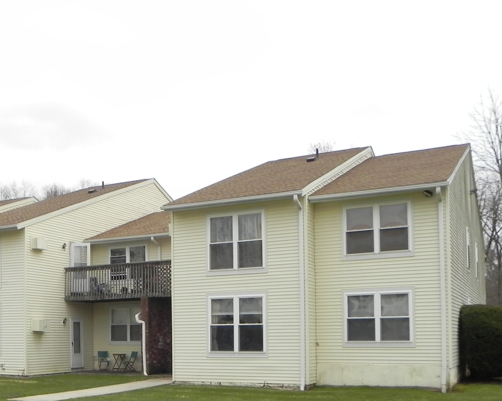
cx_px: 81
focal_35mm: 46
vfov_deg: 31.8
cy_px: 324
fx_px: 683
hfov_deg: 38.4
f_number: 5
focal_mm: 4.6
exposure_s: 1/145
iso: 160
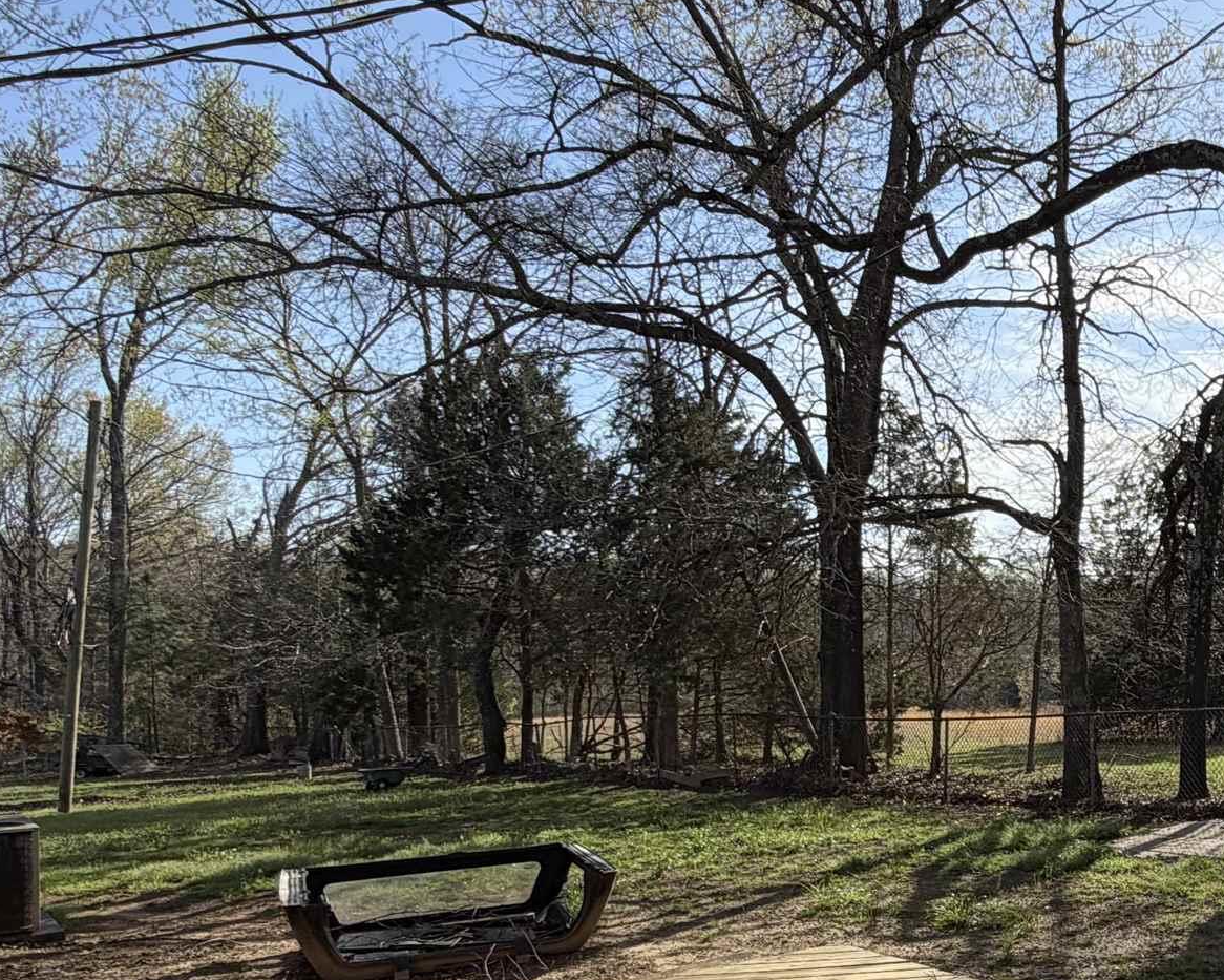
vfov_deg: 40.5
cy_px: 669
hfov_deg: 44.6
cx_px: 1154
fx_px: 1304
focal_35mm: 36
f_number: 2.2
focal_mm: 2.22
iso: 20
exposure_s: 1/841
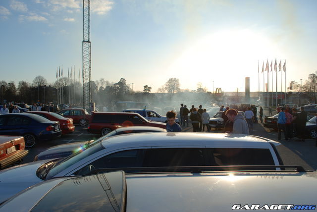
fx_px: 238
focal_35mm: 27
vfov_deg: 48.0
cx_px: 158
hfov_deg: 67.3
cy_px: 106
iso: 100
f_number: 8
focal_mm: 18
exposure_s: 1/250
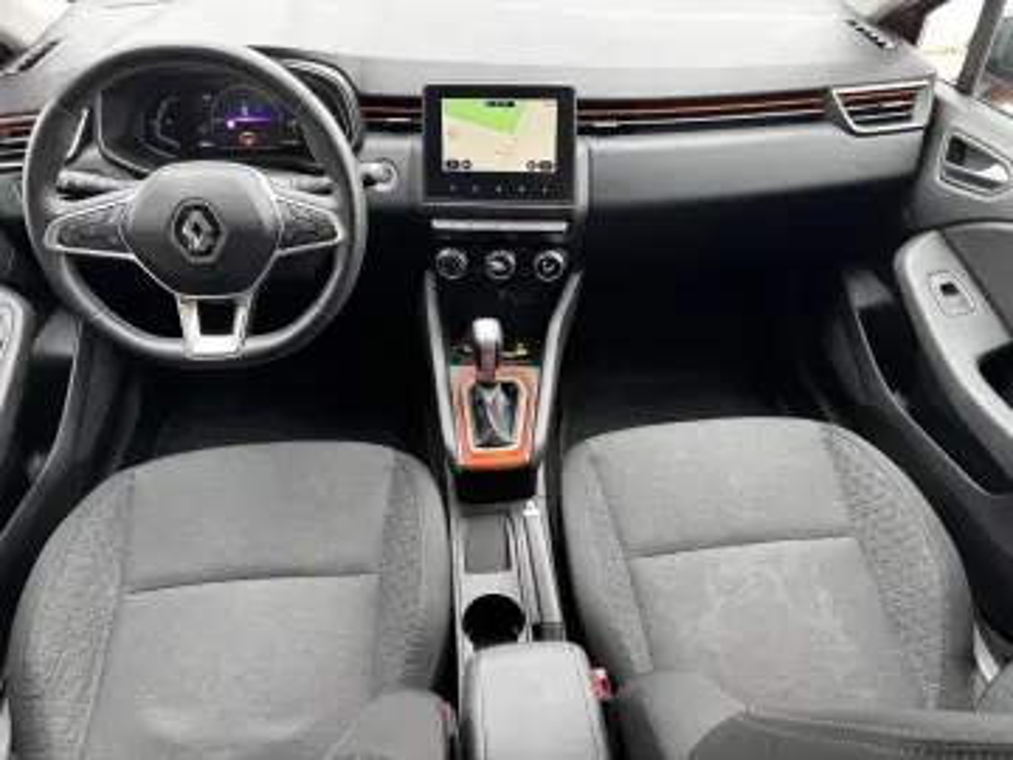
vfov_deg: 53.1
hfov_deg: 67.3
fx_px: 761
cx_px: 506
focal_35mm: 26
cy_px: 380
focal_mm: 5.96
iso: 100
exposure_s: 1/109
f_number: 1.6
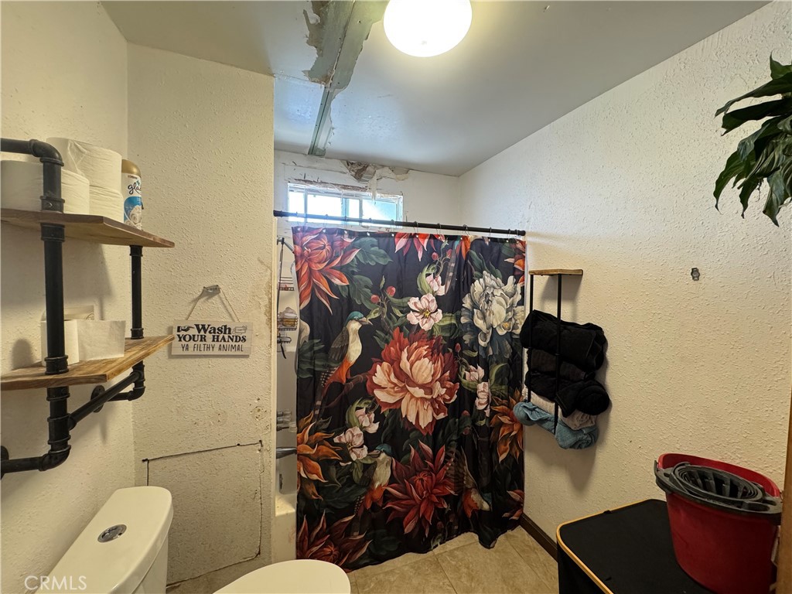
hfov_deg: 102.1
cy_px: 297
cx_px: 396
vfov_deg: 85.7
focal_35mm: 14
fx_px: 320
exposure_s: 1/120
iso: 320
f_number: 2.2
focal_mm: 2.22
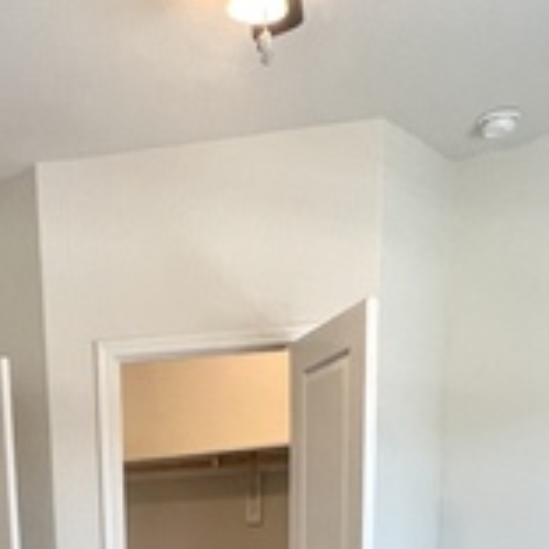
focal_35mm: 47
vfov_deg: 29.0
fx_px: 843
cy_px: 721
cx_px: 134
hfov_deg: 35.2
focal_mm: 1.57
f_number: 1.8
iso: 125
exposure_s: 1/120
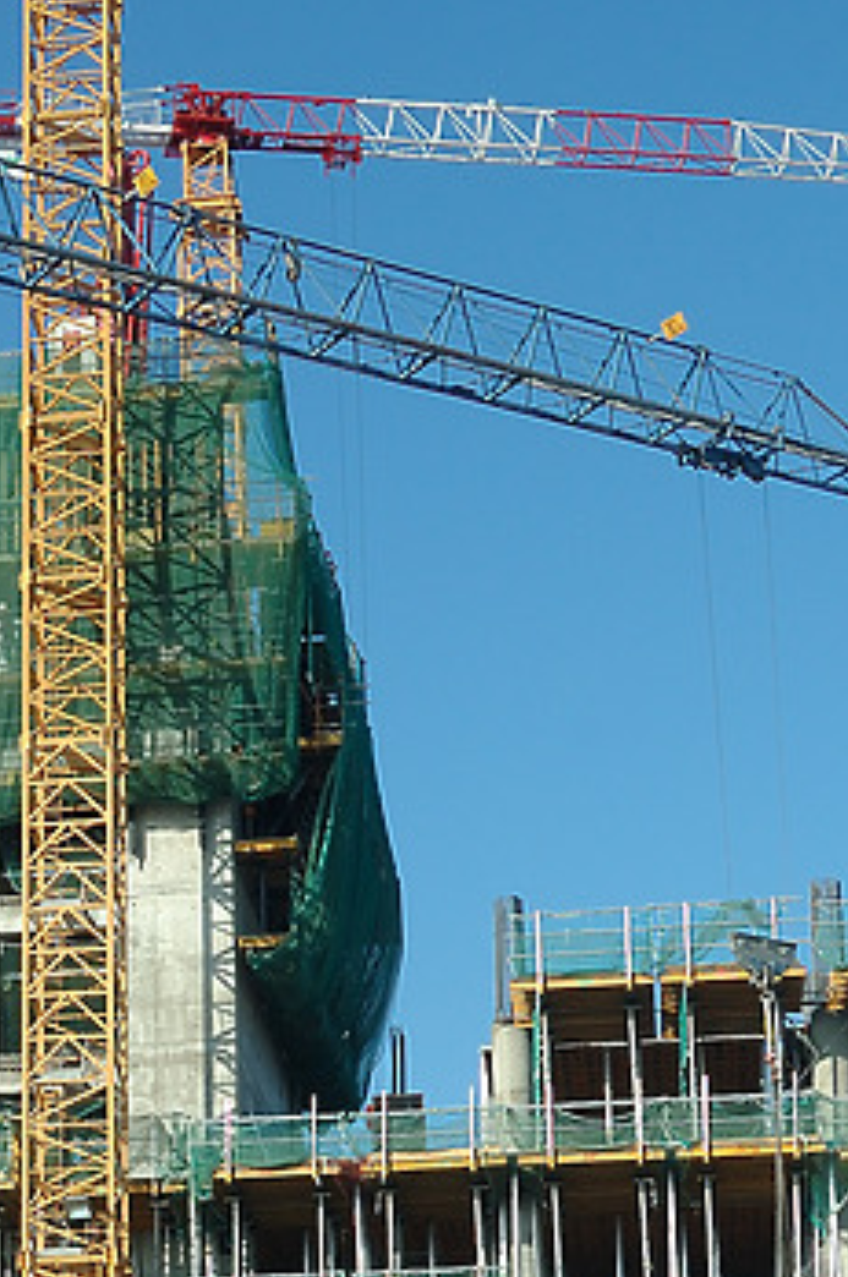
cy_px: 1222
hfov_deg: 14.5
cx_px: 48
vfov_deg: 21.3
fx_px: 3296
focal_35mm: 93
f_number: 9
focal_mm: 24
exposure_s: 1/250
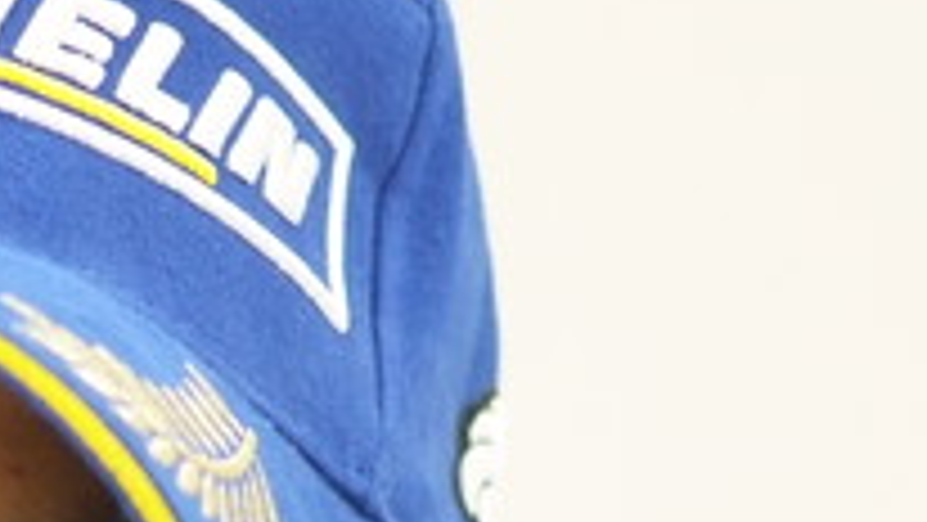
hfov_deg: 2.2
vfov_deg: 1.2
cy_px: 868
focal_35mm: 990
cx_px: -243
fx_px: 24341
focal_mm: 180
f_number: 2.8
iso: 1600
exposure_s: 1/125
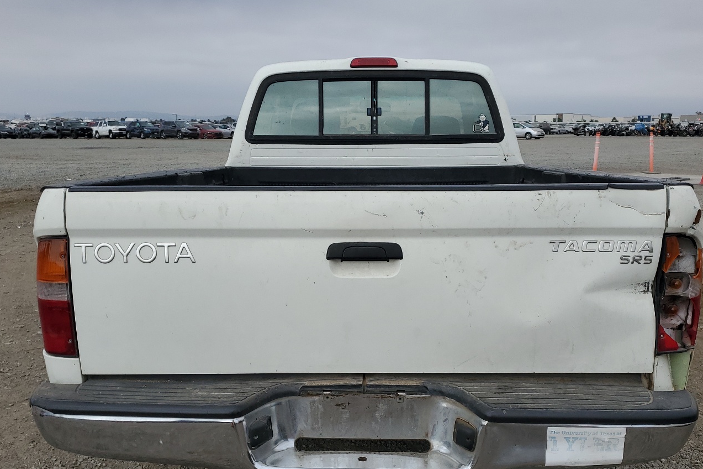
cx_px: 372
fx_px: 664
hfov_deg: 55.8
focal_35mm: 34
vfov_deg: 38.5
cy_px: 304
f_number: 1.5
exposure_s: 1/5000
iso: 50
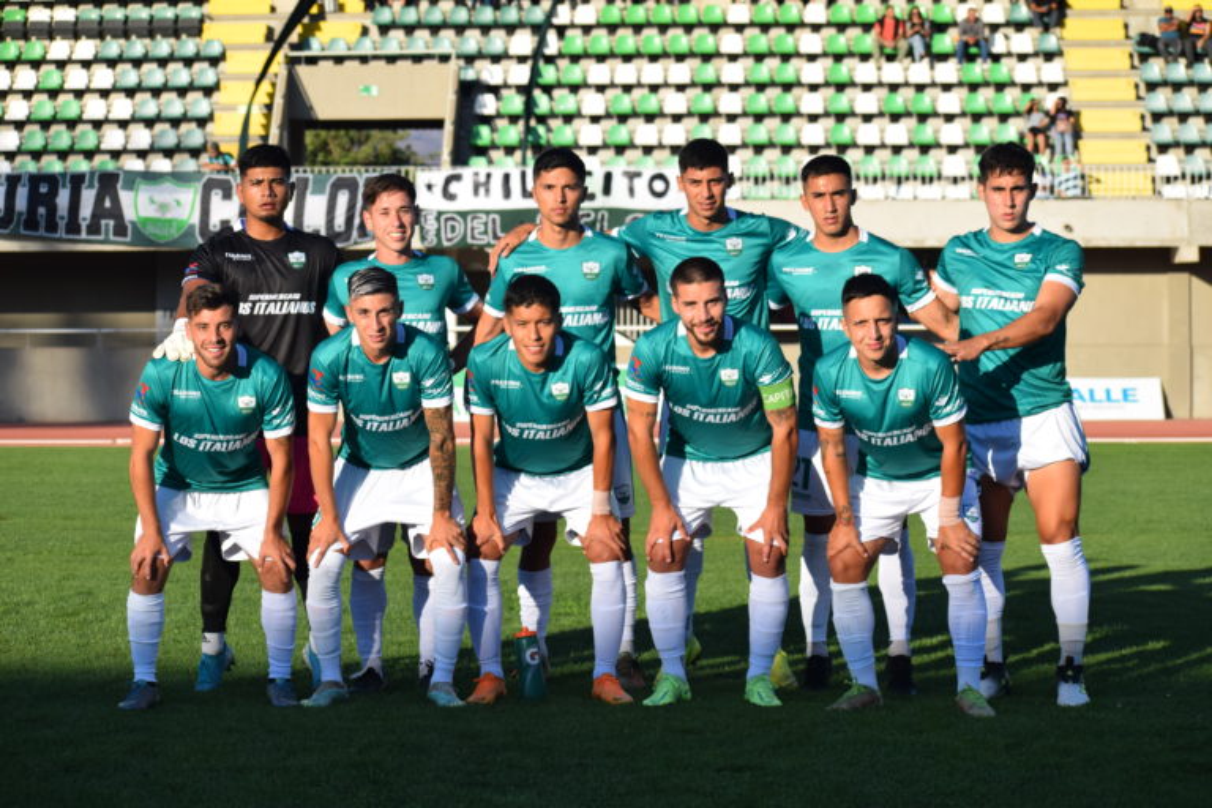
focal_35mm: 105
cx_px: 606
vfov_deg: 13.0
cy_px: 404
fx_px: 3535
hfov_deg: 19.5
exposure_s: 1/1600
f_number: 6.3
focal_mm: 70
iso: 400
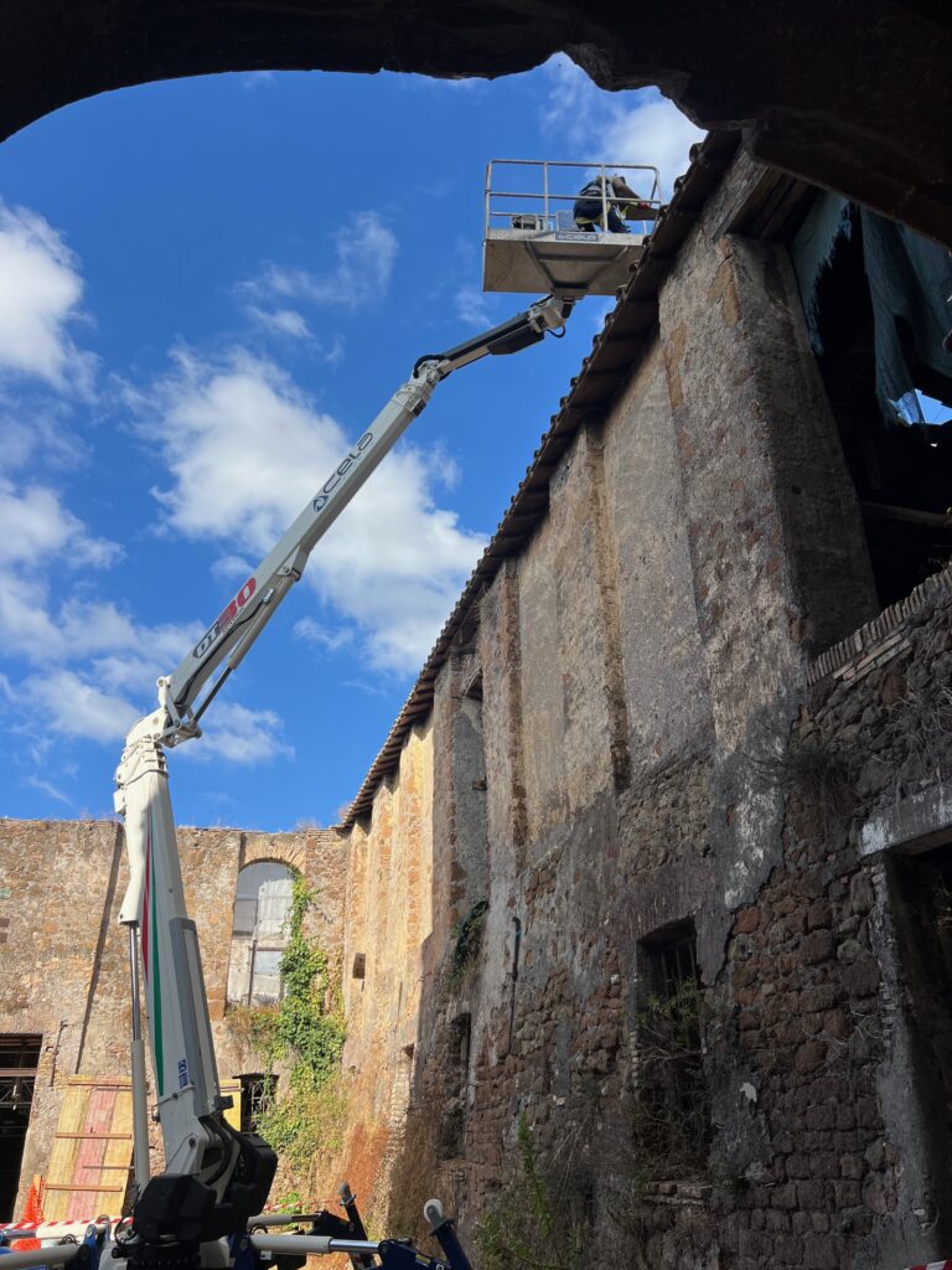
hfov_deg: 53.1
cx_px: 476
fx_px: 953
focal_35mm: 26
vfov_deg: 67.3
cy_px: 635
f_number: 1.5
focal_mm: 5.7
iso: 50
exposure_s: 1/2353
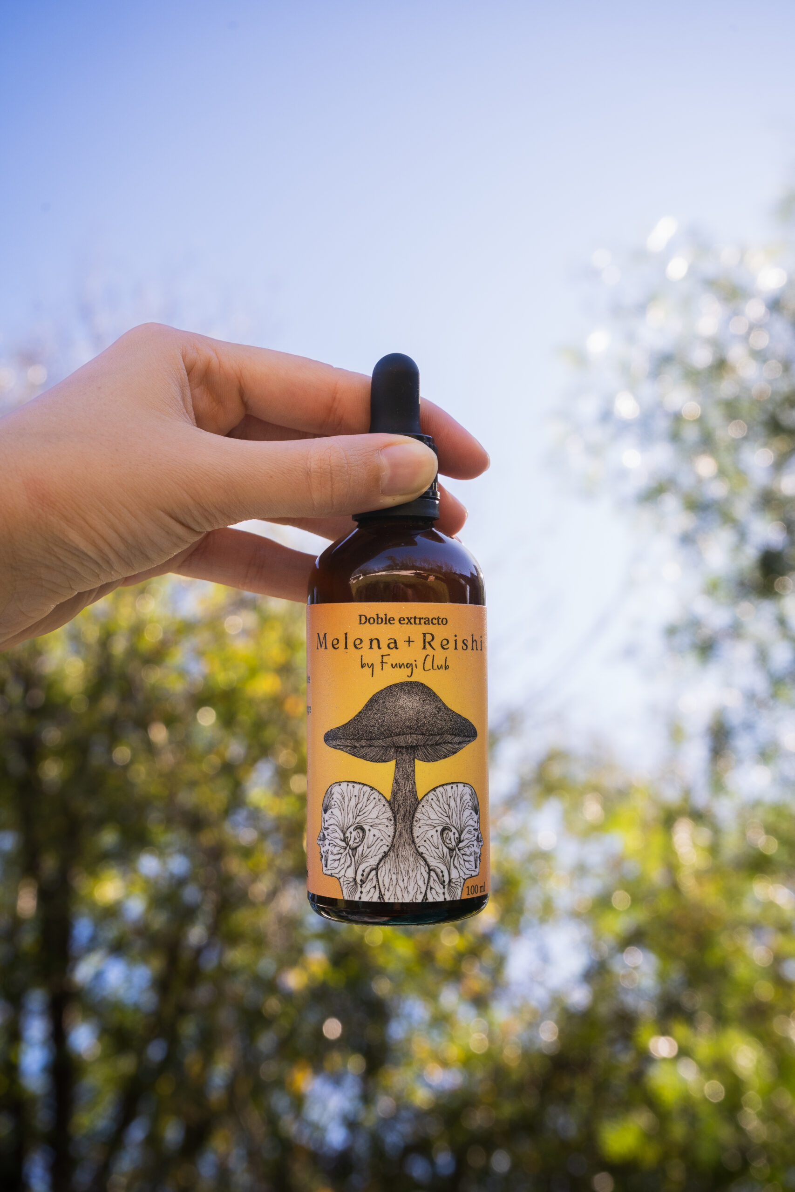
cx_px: 398
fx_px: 1457
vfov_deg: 44.5
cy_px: 596
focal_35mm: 44
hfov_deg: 30.5
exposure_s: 1/250
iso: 500
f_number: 9
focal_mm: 44
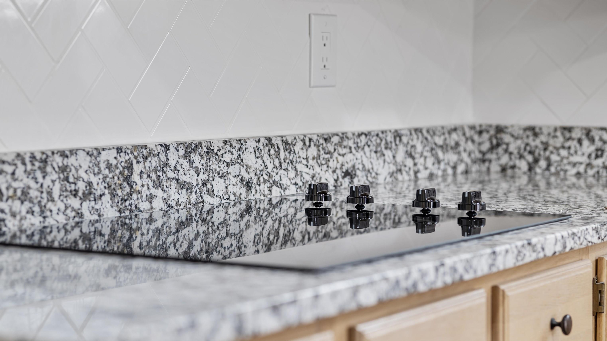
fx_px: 1449
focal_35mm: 90
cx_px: 303
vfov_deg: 13.4
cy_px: 203
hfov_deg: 23.7
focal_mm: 85
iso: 160
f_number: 3.5
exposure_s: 1/13
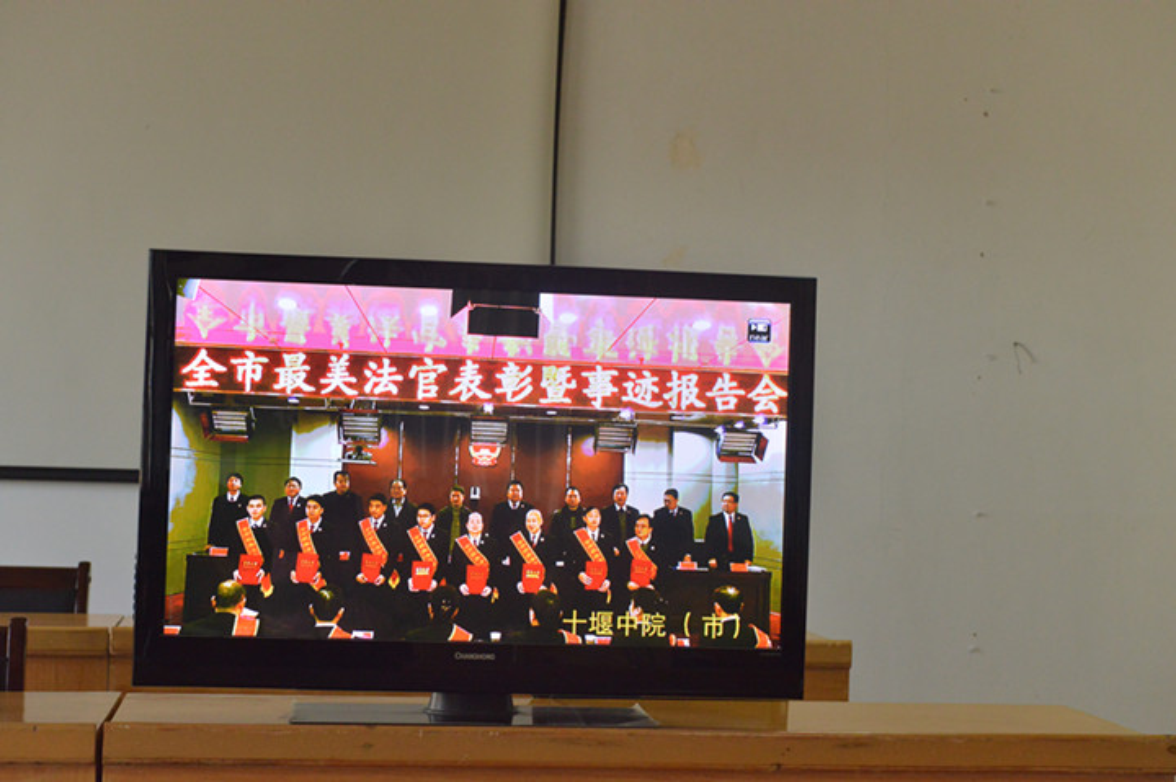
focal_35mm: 70
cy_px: 391
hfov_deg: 28.9
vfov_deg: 19.4
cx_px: 588
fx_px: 2285
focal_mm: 70
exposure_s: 1/200
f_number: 8
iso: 3200
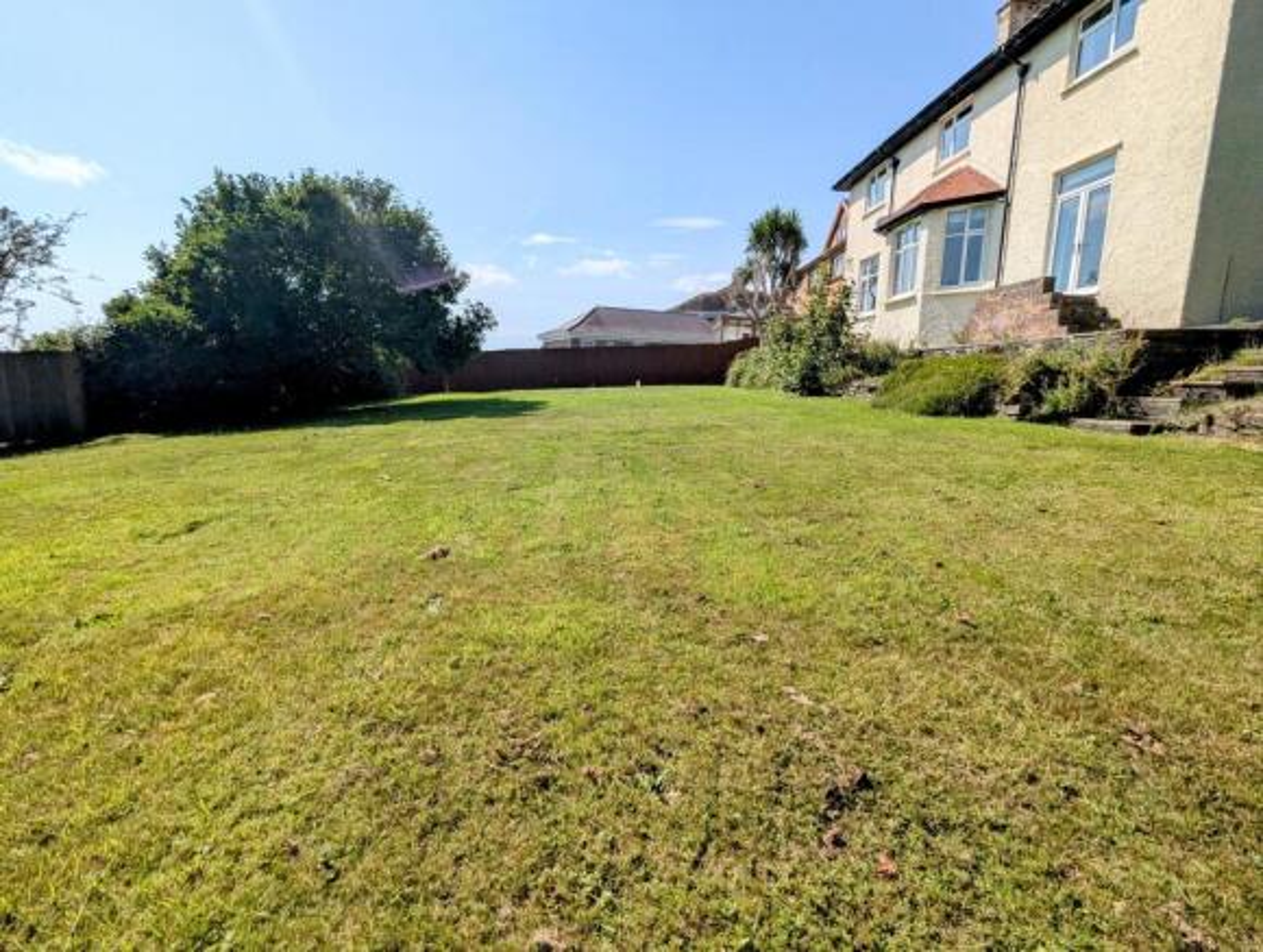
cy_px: 476
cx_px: 632
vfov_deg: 78.3
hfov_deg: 94.4
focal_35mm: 16
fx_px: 585
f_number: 2.2
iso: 52
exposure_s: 1/2653
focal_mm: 2.35
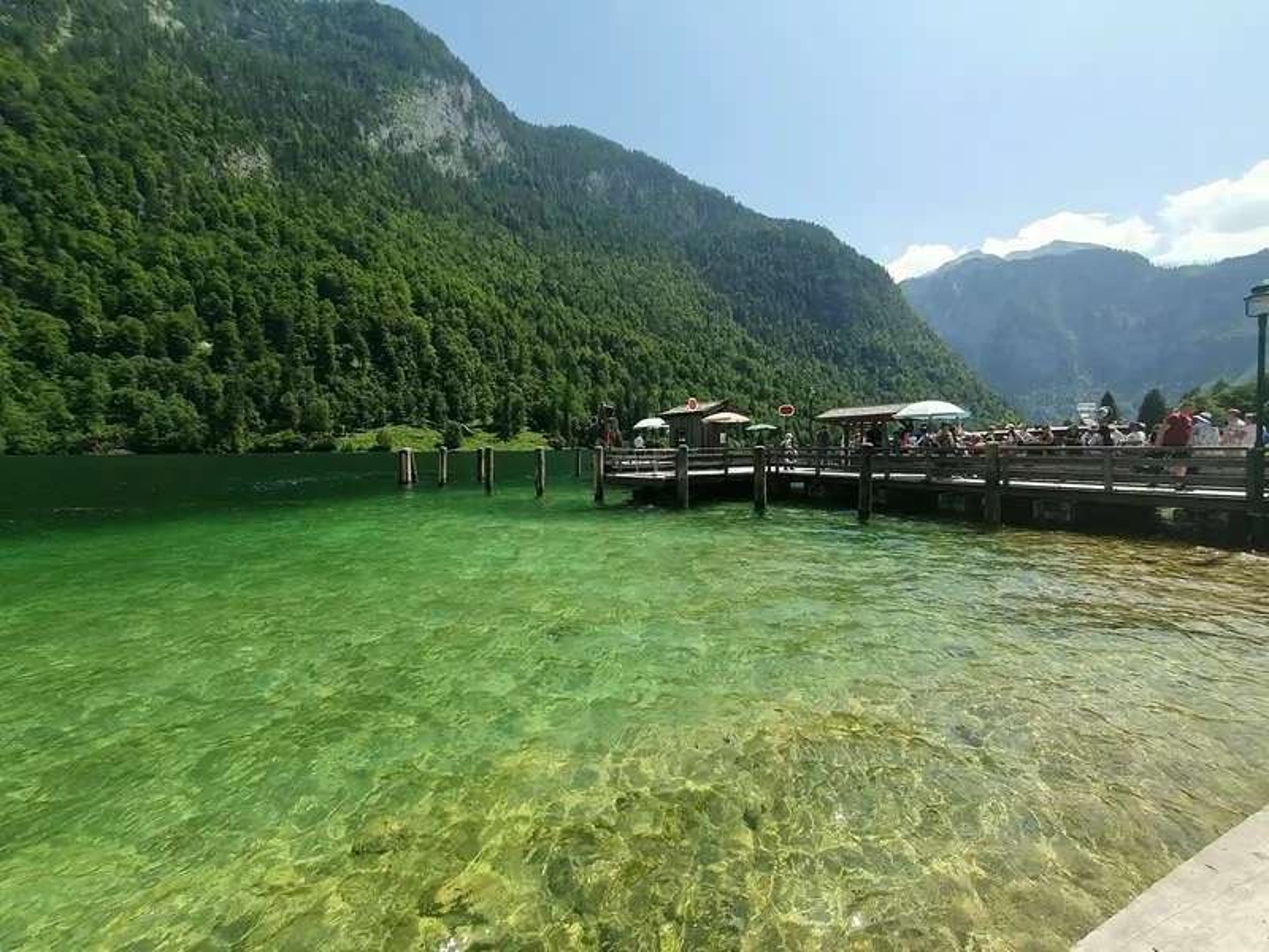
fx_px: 477
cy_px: 476
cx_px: 634
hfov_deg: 106.2
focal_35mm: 13
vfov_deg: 89.9
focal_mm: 1.8
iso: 50
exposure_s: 1/833
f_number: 2.2
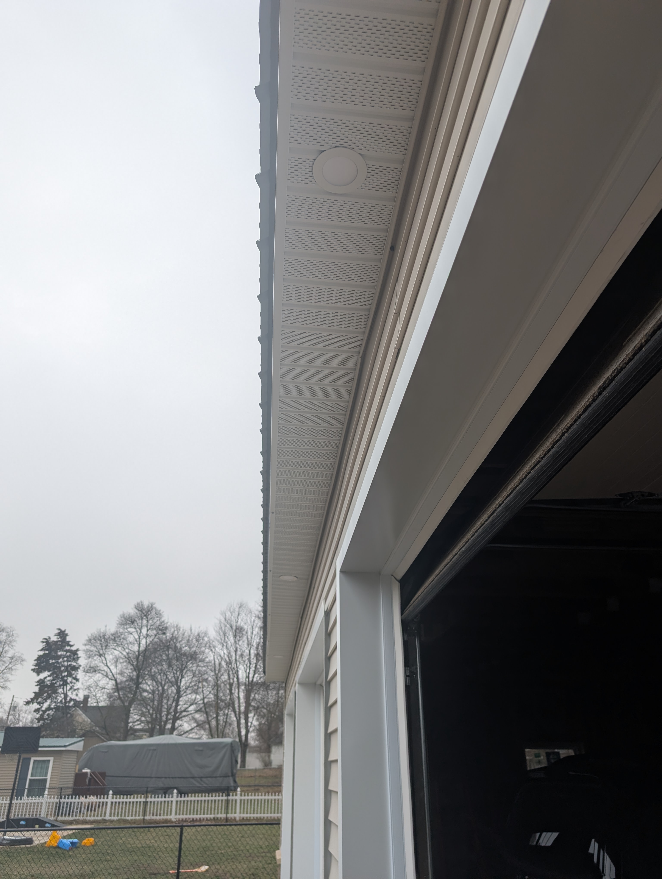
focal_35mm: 24
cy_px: 440
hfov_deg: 56.9
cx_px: 331
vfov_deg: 71.5
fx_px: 610
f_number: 1.68
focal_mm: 6.9
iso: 21
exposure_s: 1/228
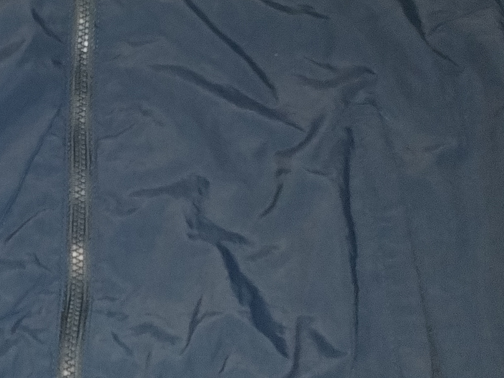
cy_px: 109
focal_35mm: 99
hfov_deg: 19.5
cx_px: 46
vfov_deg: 14.9
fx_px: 1442
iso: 1590
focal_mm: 4.75
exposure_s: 1/16.7
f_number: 1.8
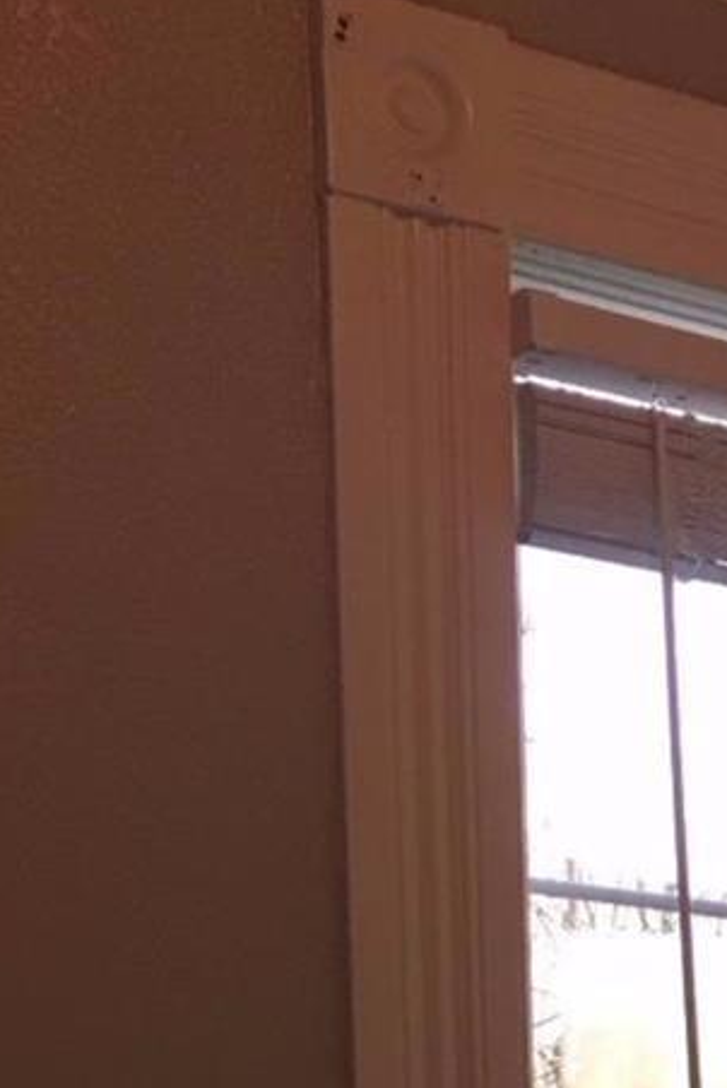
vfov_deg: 17.6
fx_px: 3024
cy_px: 1781
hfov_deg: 12.5
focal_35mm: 100
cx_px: 1294
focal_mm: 4.15
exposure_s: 1/30
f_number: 2.2
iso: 32
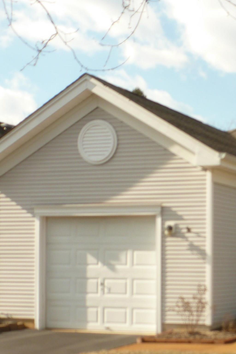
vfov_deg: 26.8
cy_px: 240
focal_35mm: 75
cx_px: 277
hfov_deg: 17.4
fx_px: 738
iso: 100
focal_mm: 6.4
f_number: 4
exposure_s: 1/400
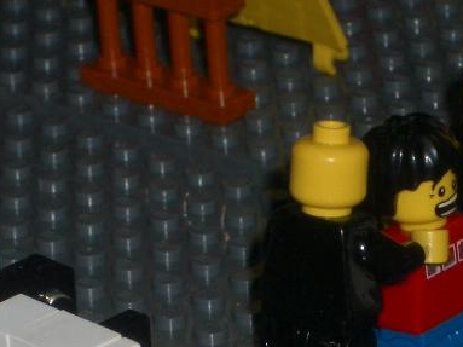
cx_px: 256
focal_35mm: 281
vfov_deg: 5.3
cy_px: 310
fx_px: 3757
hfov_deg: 7.1
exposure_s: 1/60
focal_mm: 17.4
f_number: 7.7
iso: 50
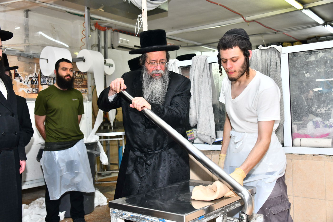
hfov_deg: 50.7
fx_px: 351
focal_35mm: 38
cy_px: 111
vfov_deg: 35.0
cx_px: 166
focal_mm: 38
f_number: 5
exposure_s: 1/160
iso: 640
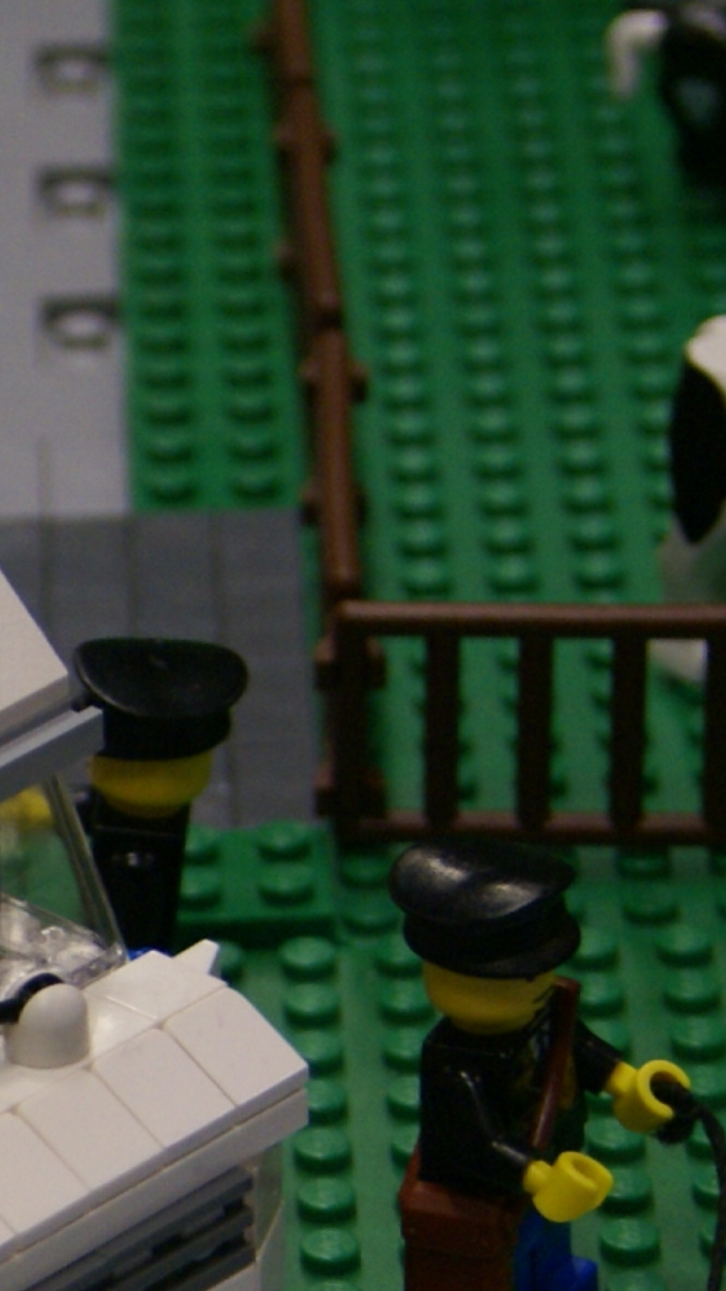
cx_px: -983
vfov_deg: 9.3
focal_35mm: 232
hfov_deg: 5.1
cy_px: 1037
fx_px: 7933
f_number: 4.5
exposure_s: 1/30
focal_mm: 45
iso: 400
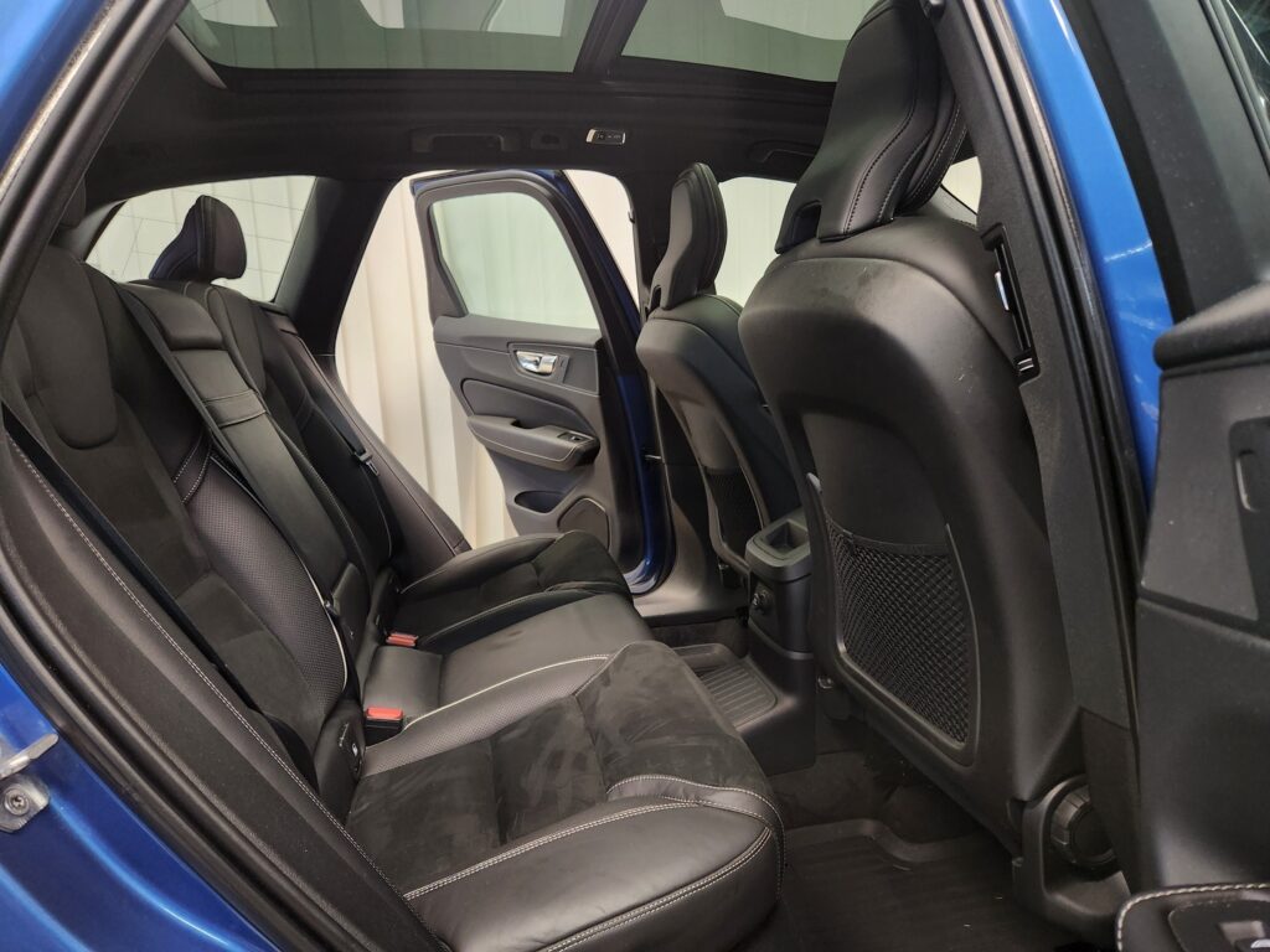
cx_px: 635
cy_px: 476
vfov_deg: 58.9
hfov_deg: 73.9
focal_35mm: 23
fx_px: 844
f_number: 1.8
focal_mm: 5.4
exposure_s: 1/100
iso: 400
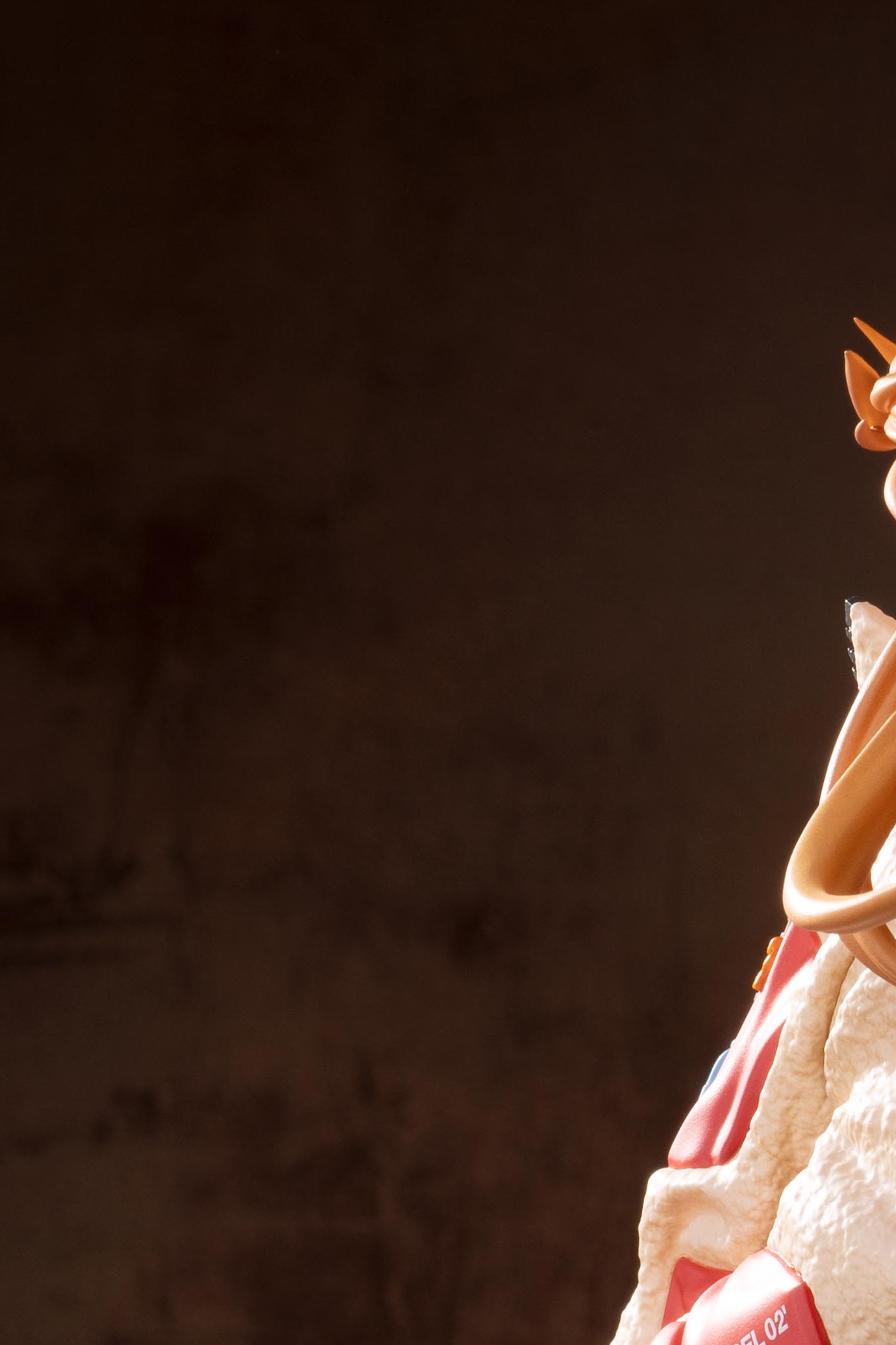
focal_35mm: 261
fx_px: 9745
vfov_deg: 7.8
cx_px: 1198
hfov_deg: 5.2
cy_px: 1749
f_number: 16
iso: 160
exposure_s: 1/125
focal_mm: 90
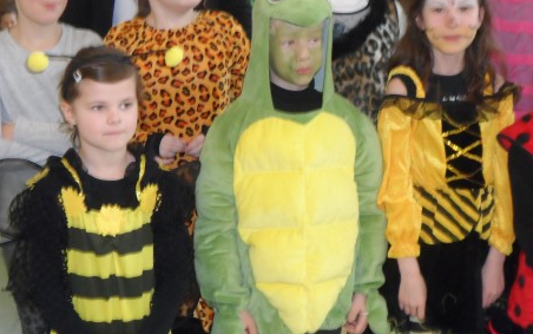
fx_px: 1177
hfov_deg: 25.5
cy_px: 130
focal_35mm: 81
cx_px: 289
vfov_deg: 16.1
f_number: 4.1
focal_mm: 9.8
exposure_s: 1/45
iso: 480
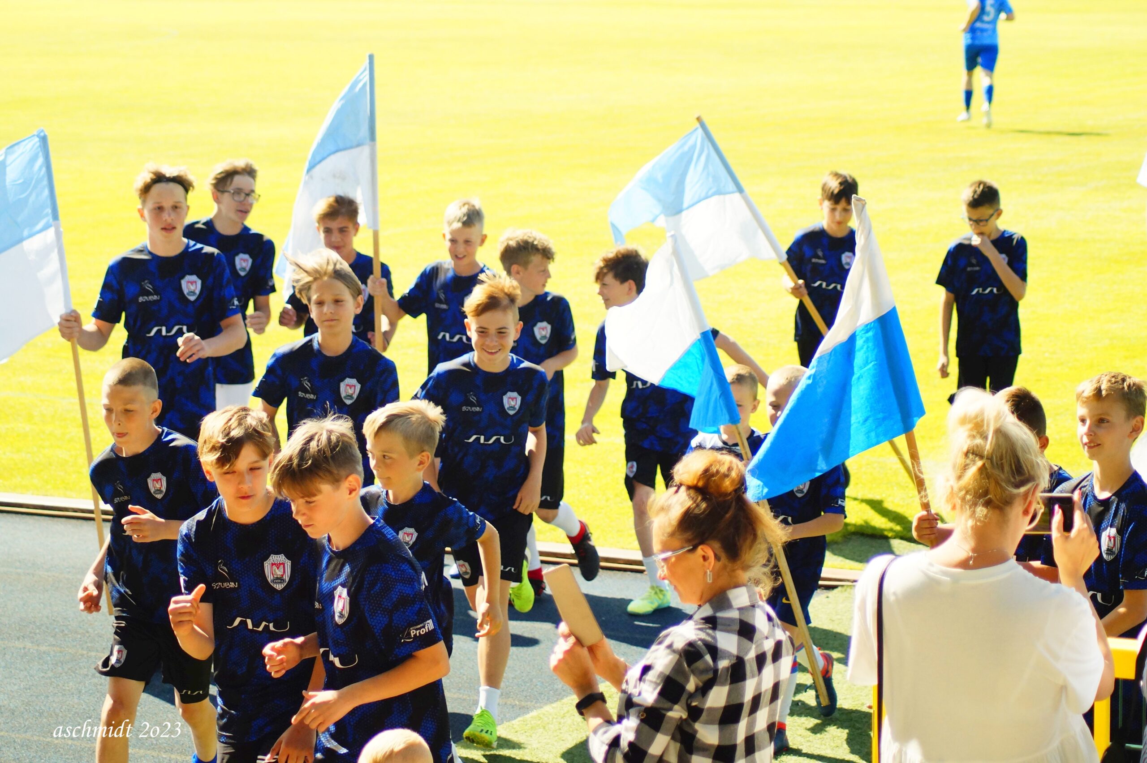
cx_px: 574
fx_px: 3344
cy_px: 382
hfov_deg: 19.5
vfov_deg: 13.0
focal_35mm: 105
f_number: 4
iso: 500
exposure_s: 1/2000
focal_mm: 70
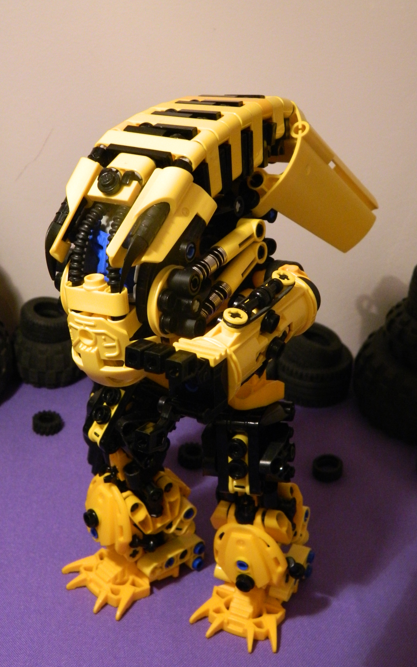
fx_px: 1109
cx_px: 181
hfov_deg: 21.3
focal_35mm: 61
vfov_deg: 33.5
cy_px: 335
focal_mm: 10.2
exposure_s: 1/25
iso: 400
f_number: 3.8
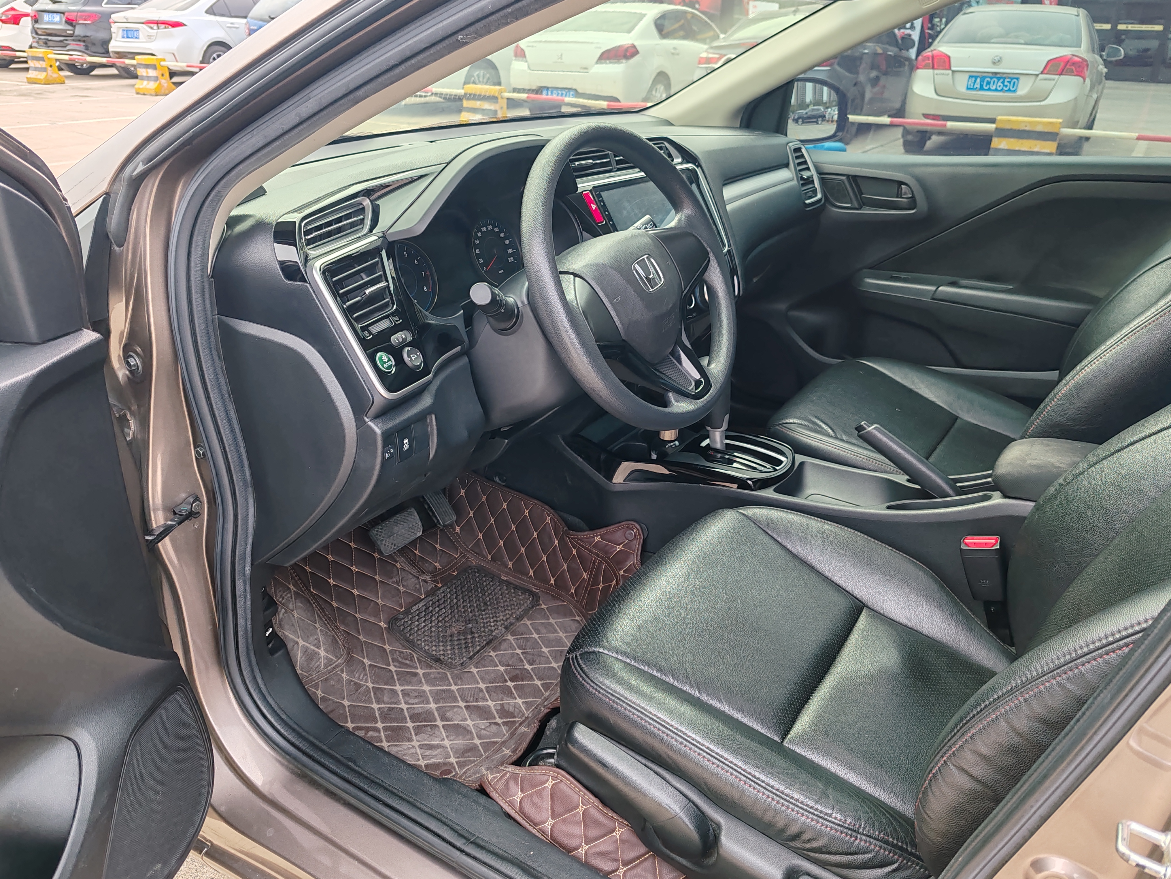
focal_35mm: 27
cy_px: 440
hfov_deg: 65.3
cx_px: 586
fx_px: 913
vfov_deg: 51.4
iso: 50
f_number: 1.9
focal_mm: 6.12
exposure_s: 1/150
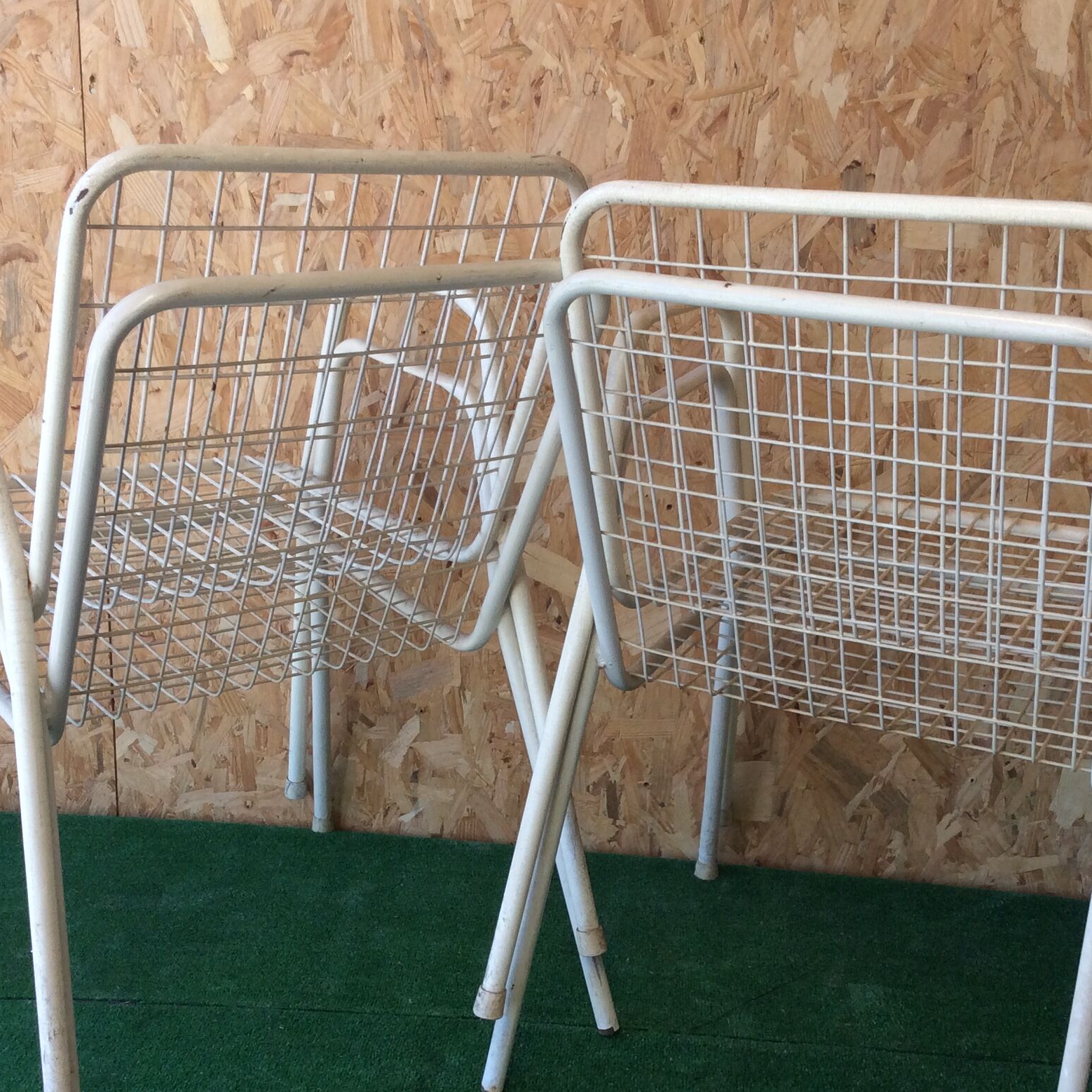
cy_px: 655
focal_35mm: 47
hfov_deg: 36.1
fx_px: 1677
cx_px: 529
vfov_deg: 35.9
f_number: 2.4
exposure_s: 1/100
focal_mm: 3.3
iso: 40
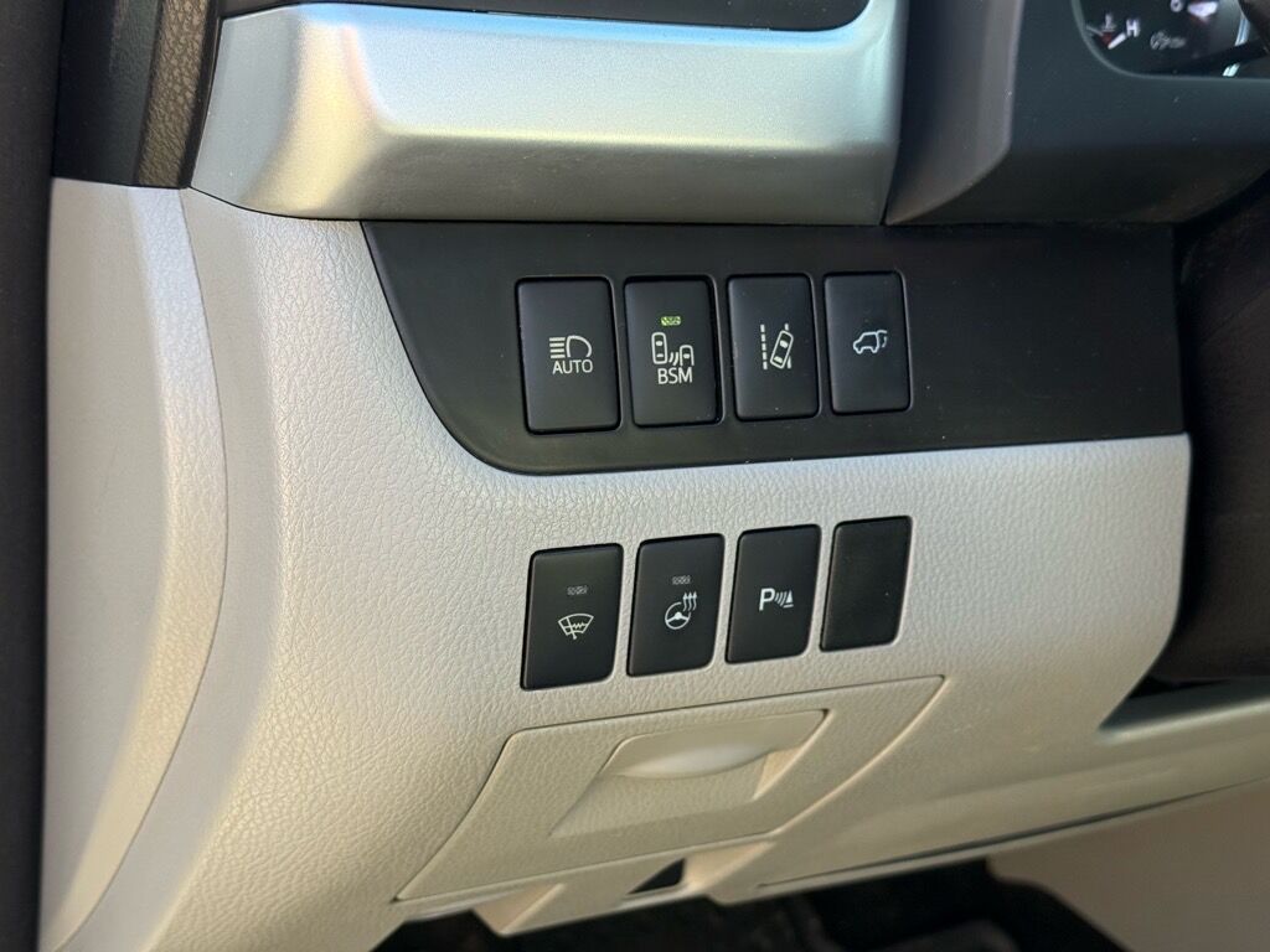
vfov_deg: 30.3
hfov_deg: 39.7
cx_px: 635
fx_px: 1761
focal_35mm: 48
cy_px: 476
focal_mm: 6.76
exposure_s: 1/242
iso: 160
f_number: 1.78
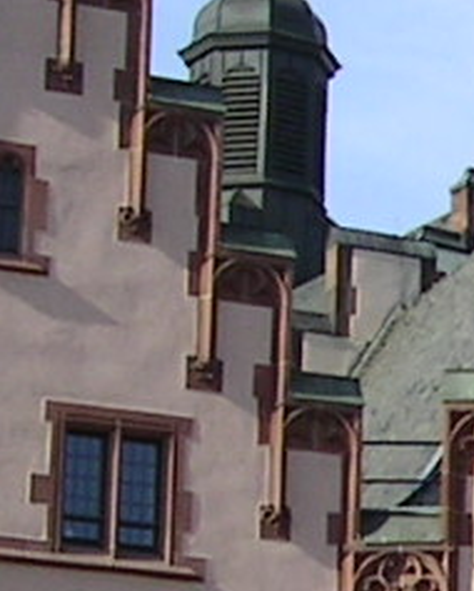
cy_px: 651
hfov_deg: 6.2
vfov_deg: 8.1
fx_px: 4151
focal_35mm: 237
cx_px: 1190
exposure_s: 1/310
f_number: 4.8
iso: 50
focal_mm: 5.6
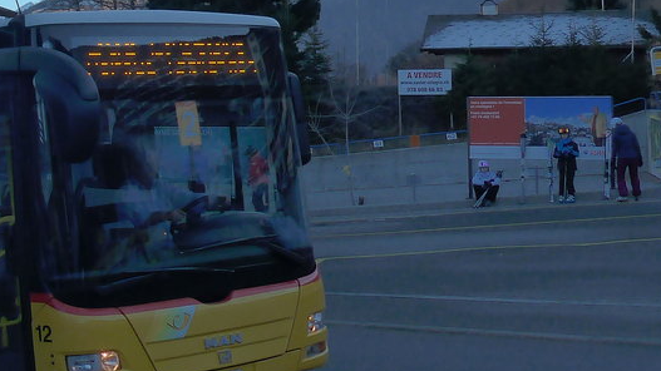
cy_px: 48
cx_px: -56
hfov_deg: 27.1
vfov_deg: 16.6
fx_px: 1262
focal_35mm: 72
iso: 160
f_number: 3.5
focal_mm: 6
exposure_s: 1/800
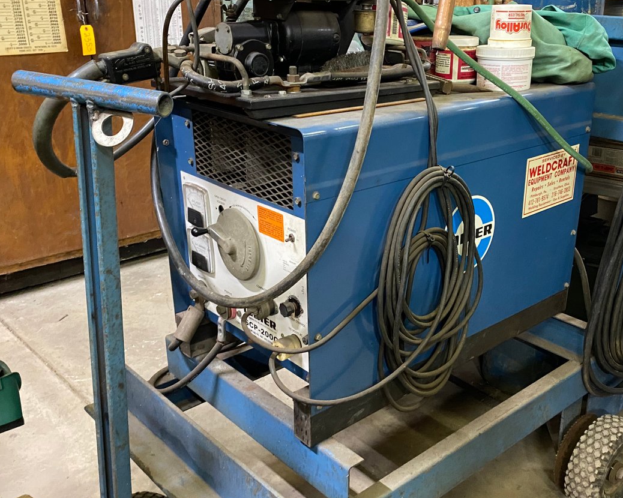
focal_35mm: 37
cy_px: 250
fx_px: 682
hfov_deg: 48.6
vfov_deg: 40.1
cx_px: 392
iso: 500
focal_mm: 4.25
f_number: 1.8
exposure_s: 1/30
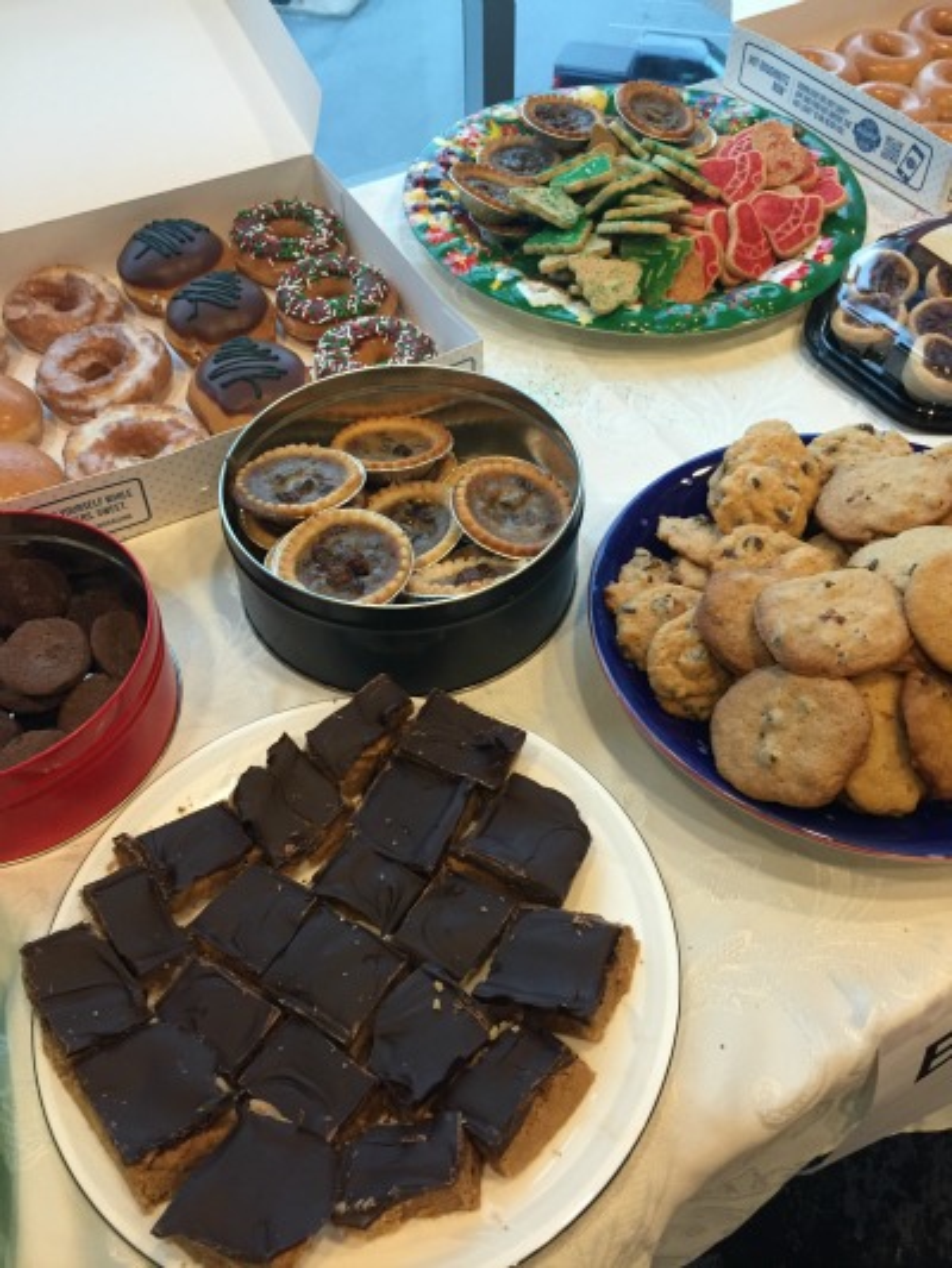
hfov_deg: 48.2
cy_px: 634
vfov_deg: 61.6
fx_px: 1063
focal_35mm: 29
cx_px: 476
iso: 125
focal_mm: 4.15
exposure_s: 1/30
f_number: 2.2
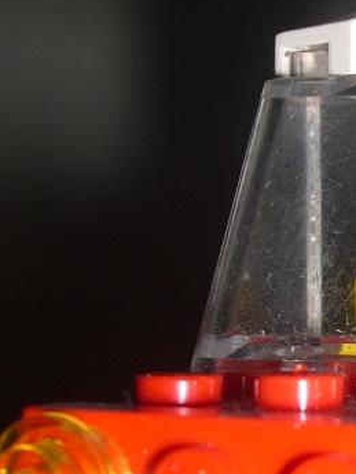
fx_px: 2316
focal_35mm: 169
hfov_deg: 8.6
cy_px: 398
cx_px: 504
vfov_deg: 11.6
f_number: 9.2
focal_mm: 12.2
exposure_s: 1/60
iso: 100
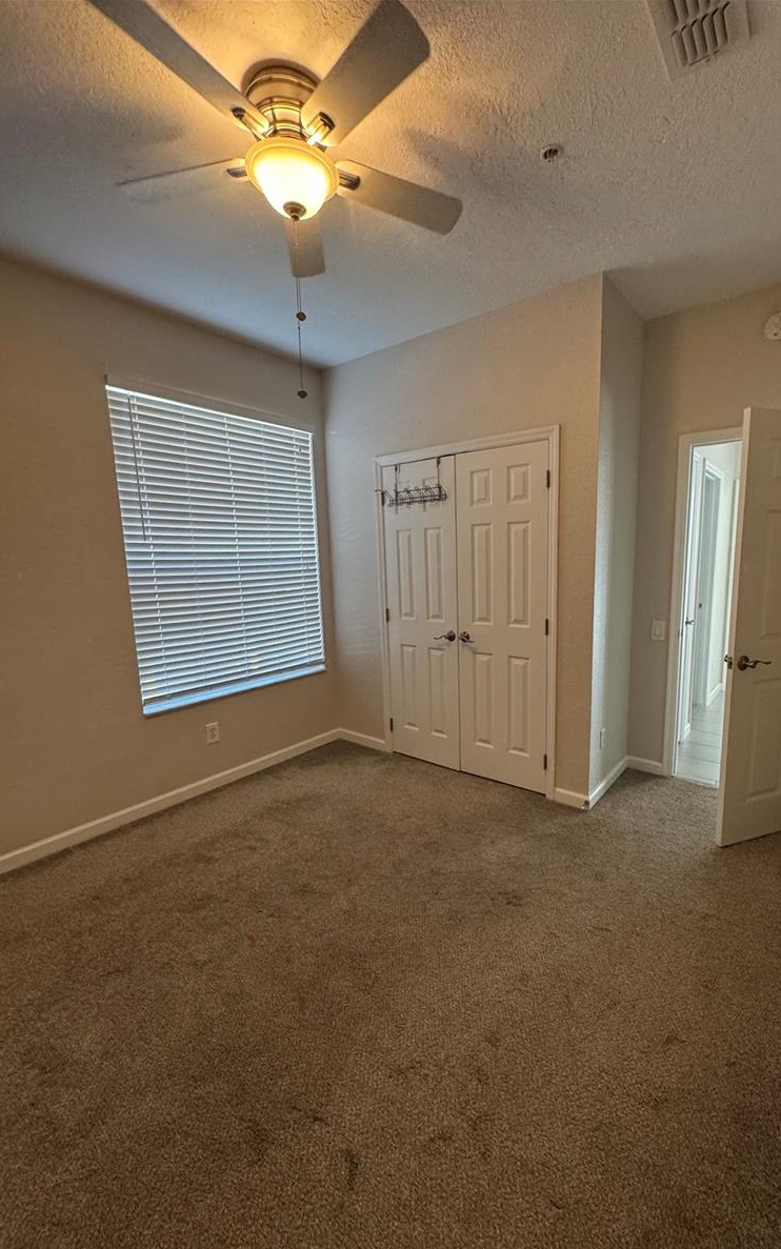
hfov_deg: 74.4
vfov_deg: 101.5
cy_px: 630
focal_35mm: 15
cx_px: 443
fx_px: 511
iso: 320
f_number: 2.2
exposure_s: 1/60
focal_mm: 2.22
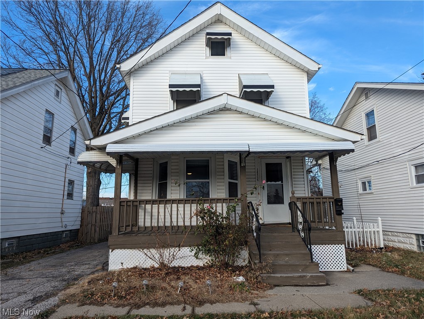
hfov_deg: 71.5
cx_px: 212
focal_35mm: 24
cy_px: 160
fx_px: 294
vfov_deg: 56.9
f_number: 1.85
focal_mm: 6.81
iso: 52
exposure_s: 1/967
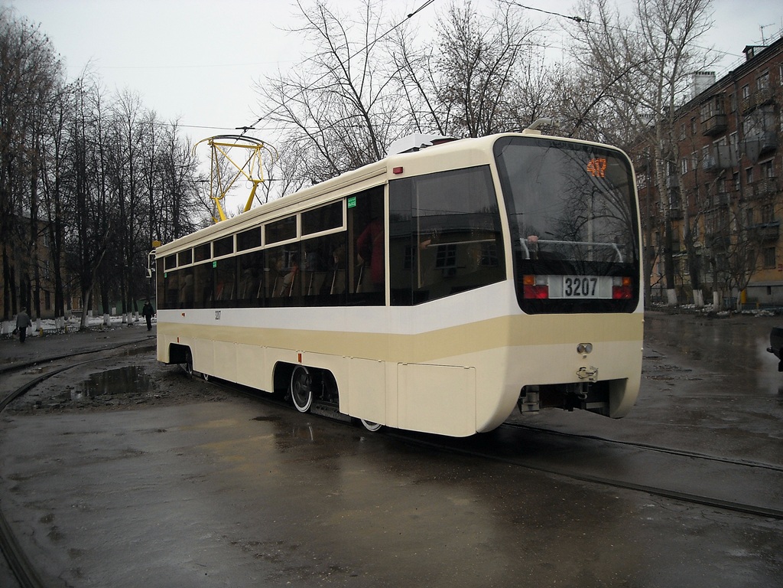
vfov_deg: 40.7
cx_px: 392
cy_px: 294
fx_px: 792
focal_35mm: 35
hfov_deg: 52.6
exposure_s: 1/250
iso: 100
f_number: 5.6
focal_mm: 5.7
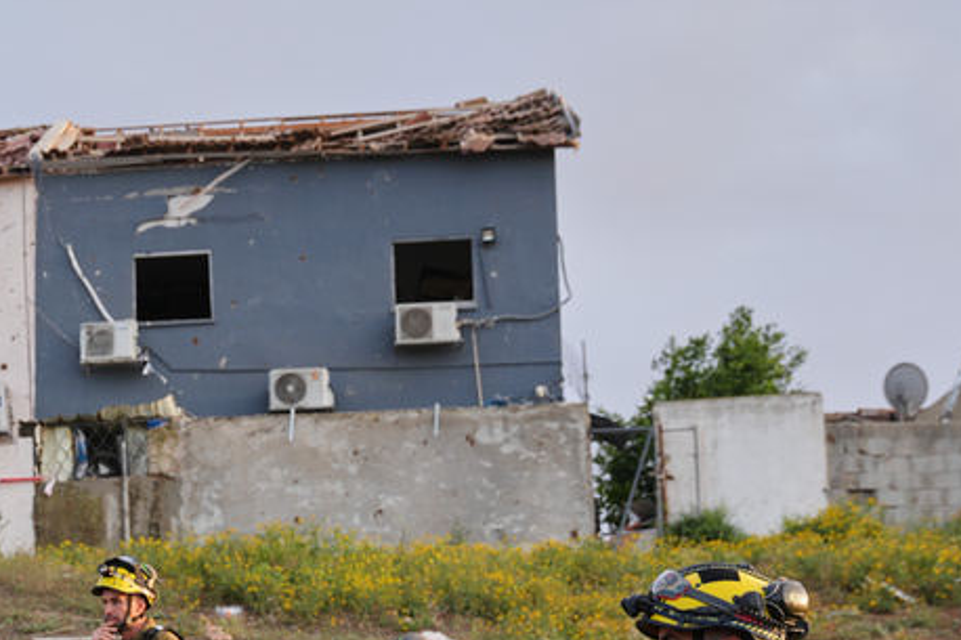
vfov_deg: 15.5
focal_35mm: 86
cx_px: 46
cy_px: 692
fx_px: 2286
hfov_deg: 23.0
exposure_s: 1/400
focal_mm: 38.3
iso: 400
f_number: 3.5
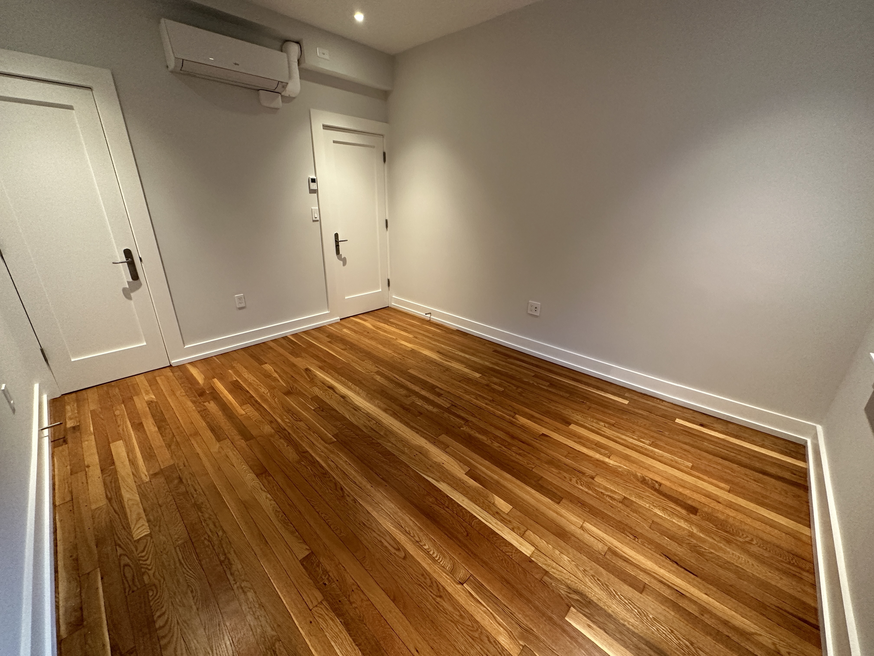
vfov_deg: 85.7
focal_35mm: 14
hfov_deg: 102.1
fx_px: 353
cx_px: 437
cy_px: 328
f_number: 2.2
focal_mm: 2.22
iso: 320
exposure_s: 1/60
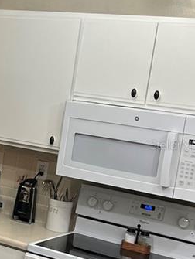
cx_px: -143
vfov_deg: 21.1
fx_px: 697
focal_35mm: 93
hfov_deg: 14.3
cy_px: 145
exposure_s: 1/60
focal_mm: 5.7
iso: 64
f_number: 1.5
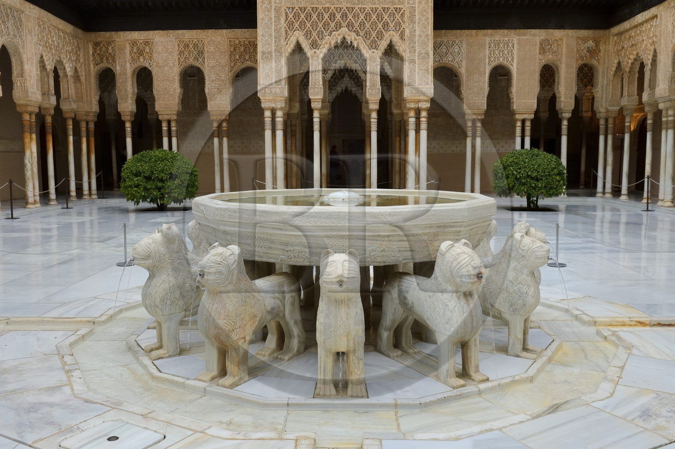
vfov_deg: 38.8
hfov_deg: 55.8
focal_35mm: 34
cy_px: 224
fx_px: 637
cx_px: 338
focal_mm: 34
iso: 1600
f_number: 9
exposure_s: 1/125
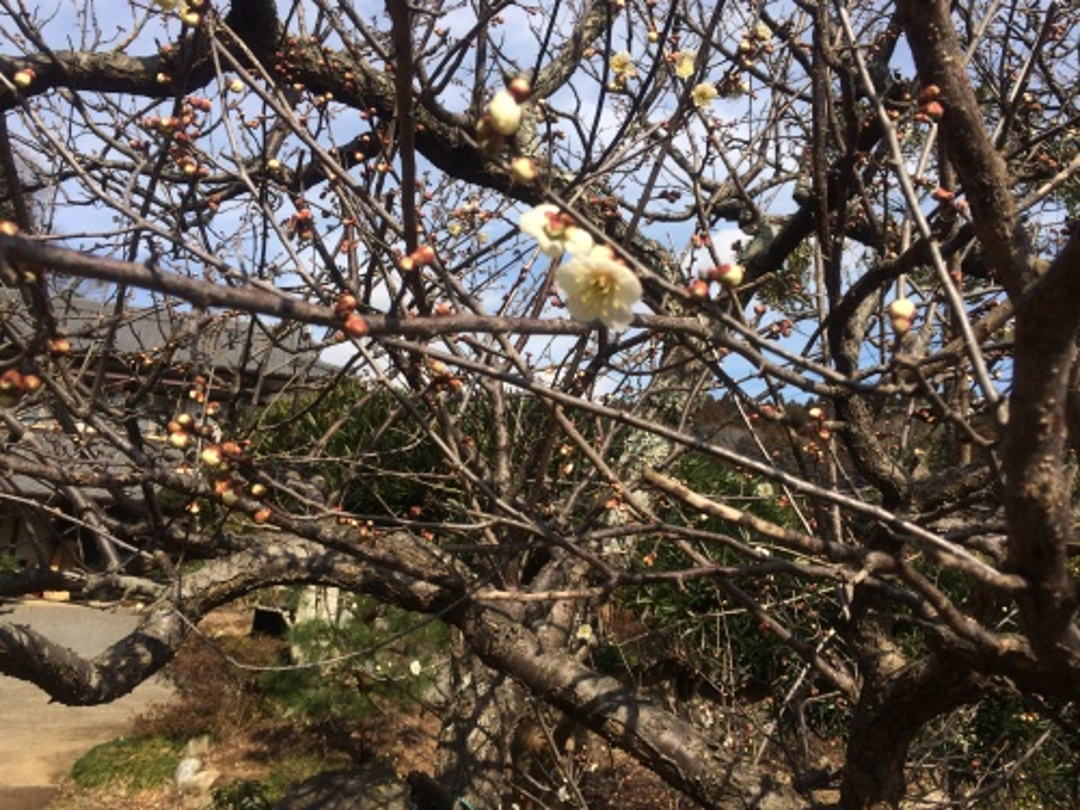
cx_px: 540
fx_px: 936
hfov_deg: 60.0
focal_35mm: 30
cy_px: 405
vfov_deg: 46.8
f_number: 2.2
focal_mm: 4.12
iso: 32
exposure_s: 1/2160
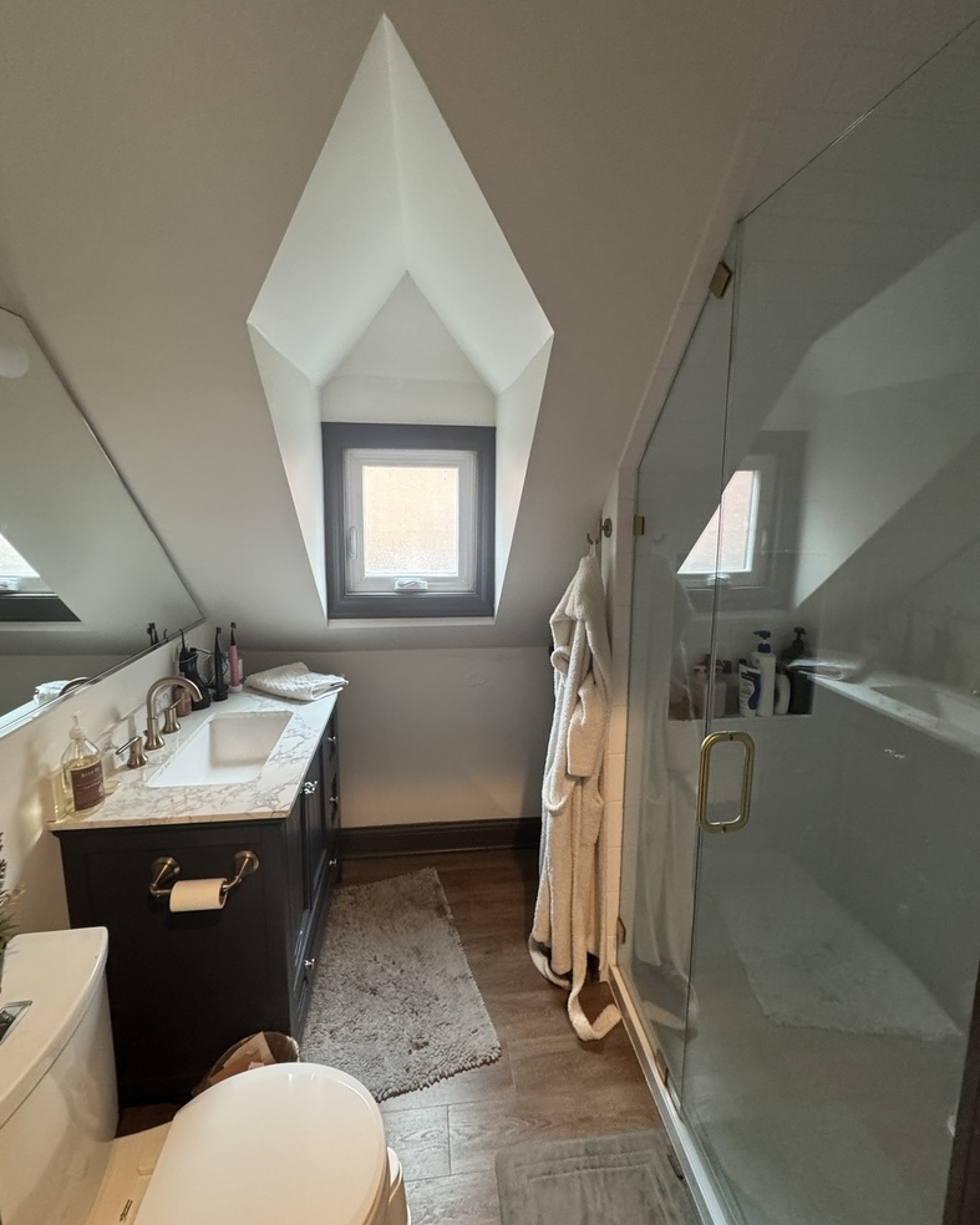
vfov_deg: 96.7
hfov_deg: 84.0
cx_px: 478
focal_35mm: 15
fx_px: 544
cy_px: 575
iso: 320
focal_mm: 2.22
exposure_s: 1/60
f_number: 2.2
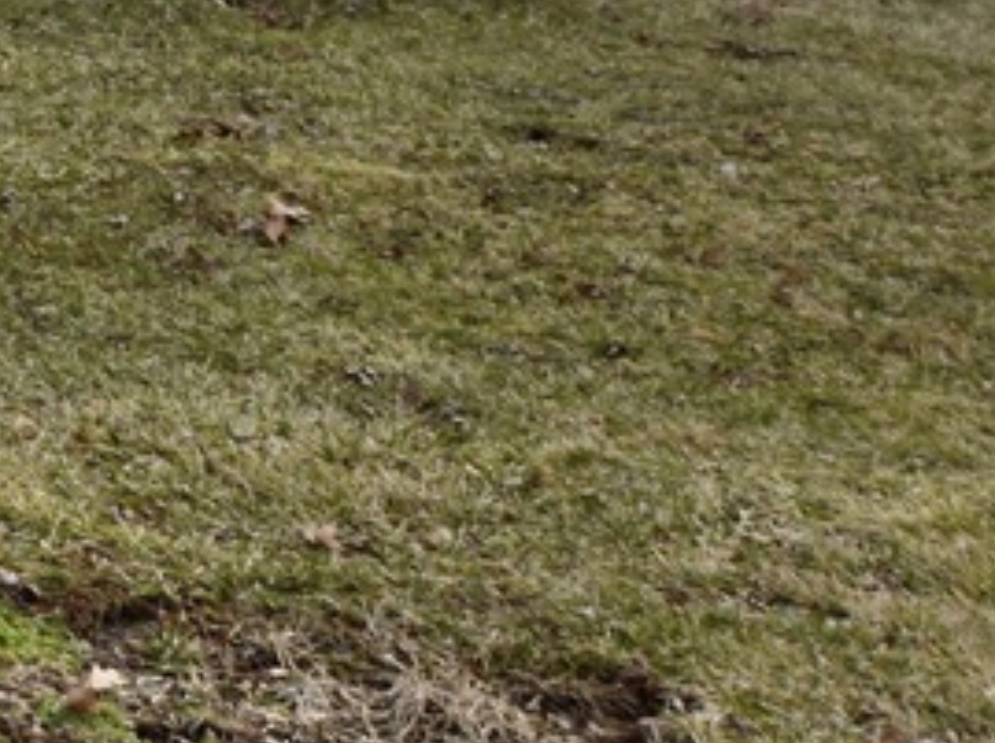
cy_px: -503
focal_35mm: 122
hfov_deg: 11.2
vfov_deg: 11.4
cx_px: -1853
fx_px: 3502
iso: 100
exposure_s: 1/250
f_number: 8
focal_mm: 14
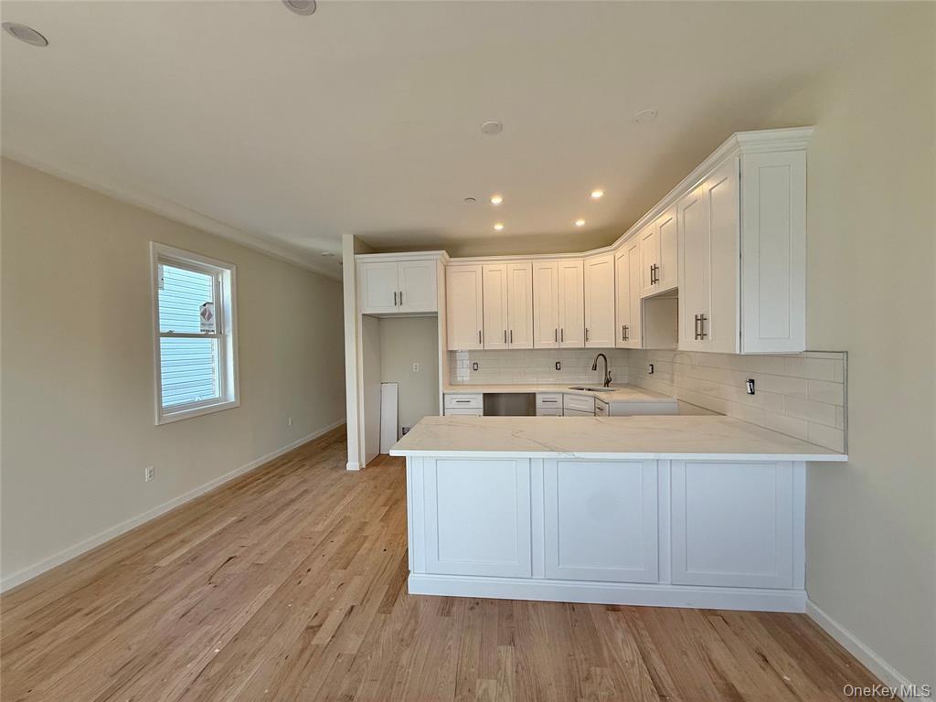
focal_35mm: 14
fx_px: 379
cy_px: 351
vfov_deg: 85.7
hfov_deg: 102.1
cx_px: 468
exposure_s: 1/120
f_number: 2.2
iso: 64
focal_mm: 2.22
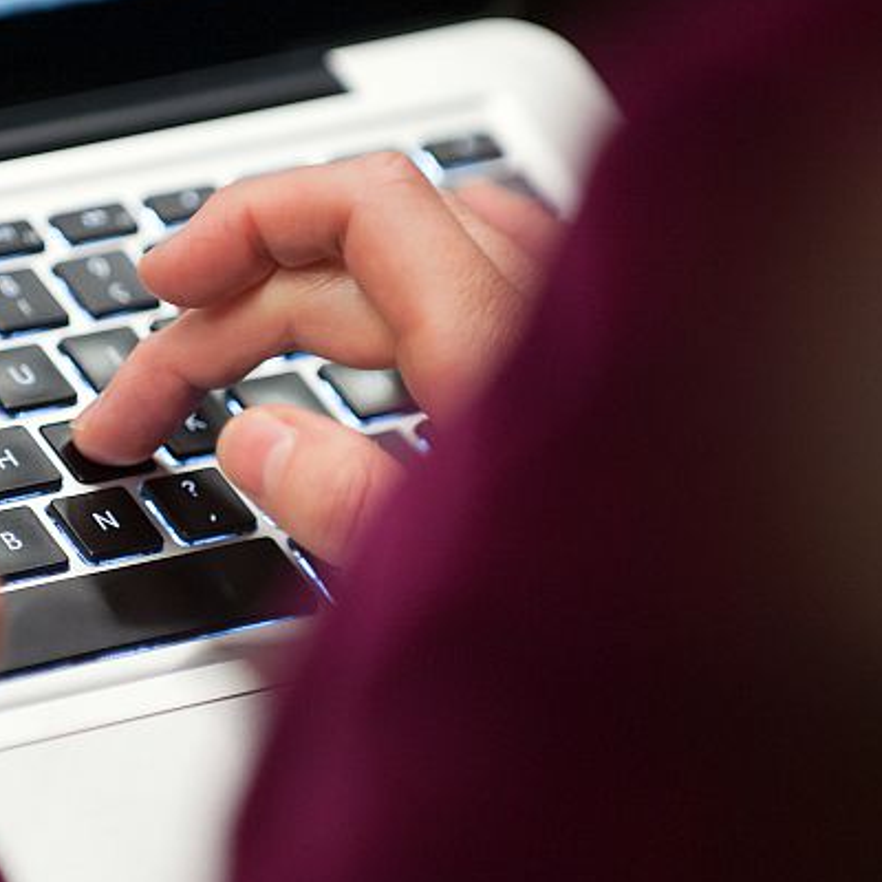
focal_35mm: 340
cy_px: 386
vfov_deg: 5.2
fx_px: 9801
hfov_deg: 5.1
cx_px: 154
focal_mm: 200
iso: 2500
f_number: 2.8
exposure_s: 1/200
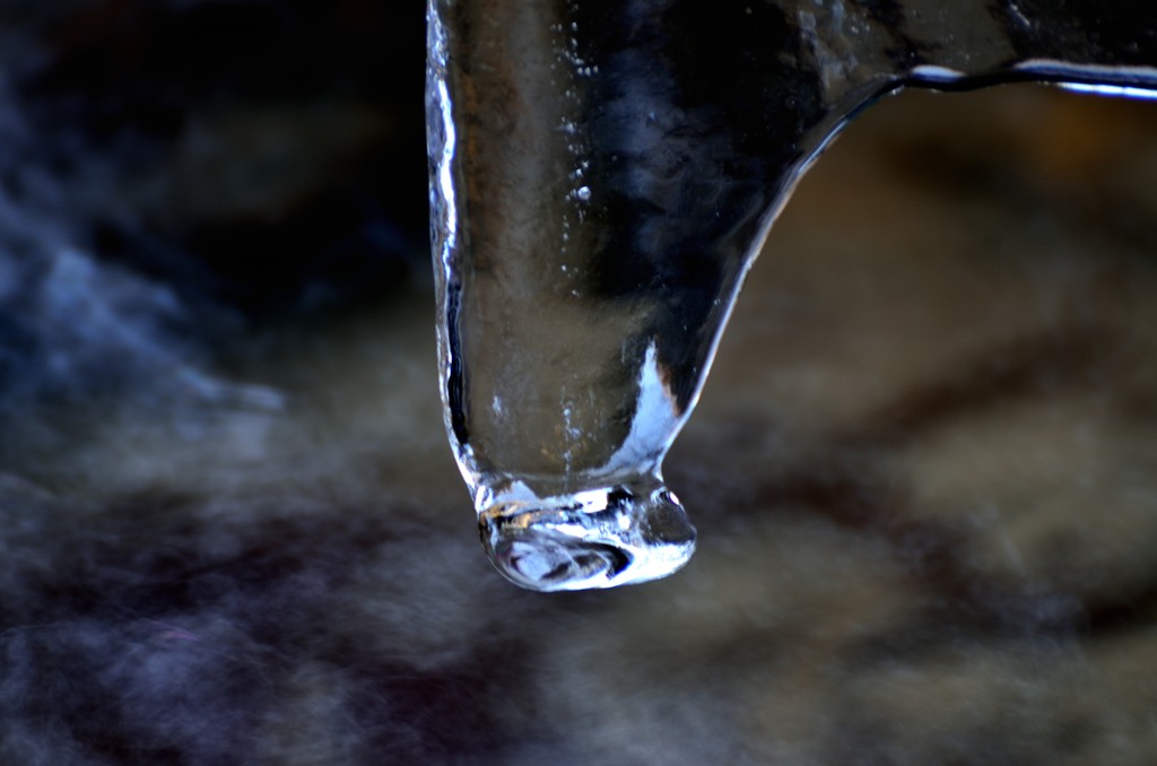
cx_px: 578
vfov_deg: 3.0
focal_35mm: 450
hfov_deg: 4.6
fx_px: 14431
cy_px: 383
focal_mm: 300
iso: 100
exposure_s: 1/2.5
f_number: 5.6
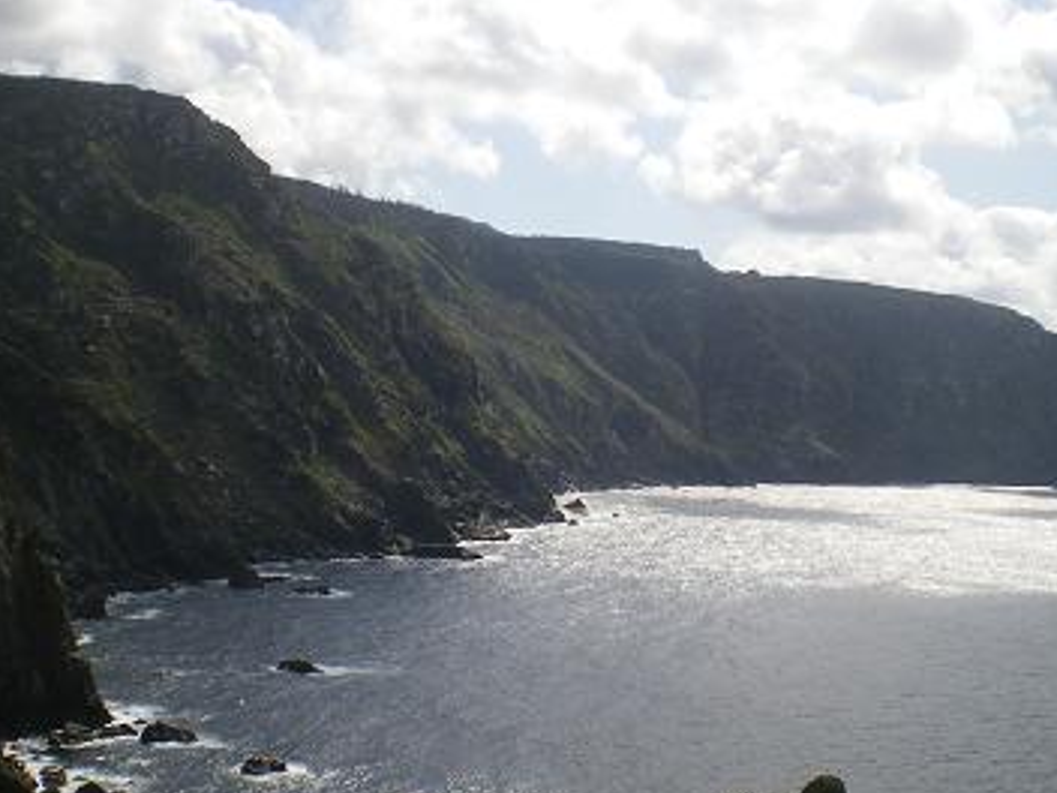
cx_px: 541
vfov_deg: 25.5
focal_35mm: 57
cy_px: 544
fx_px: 1740
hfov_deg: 33.8
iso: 64
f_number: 4.6
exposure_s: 1/640
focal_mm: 6.3
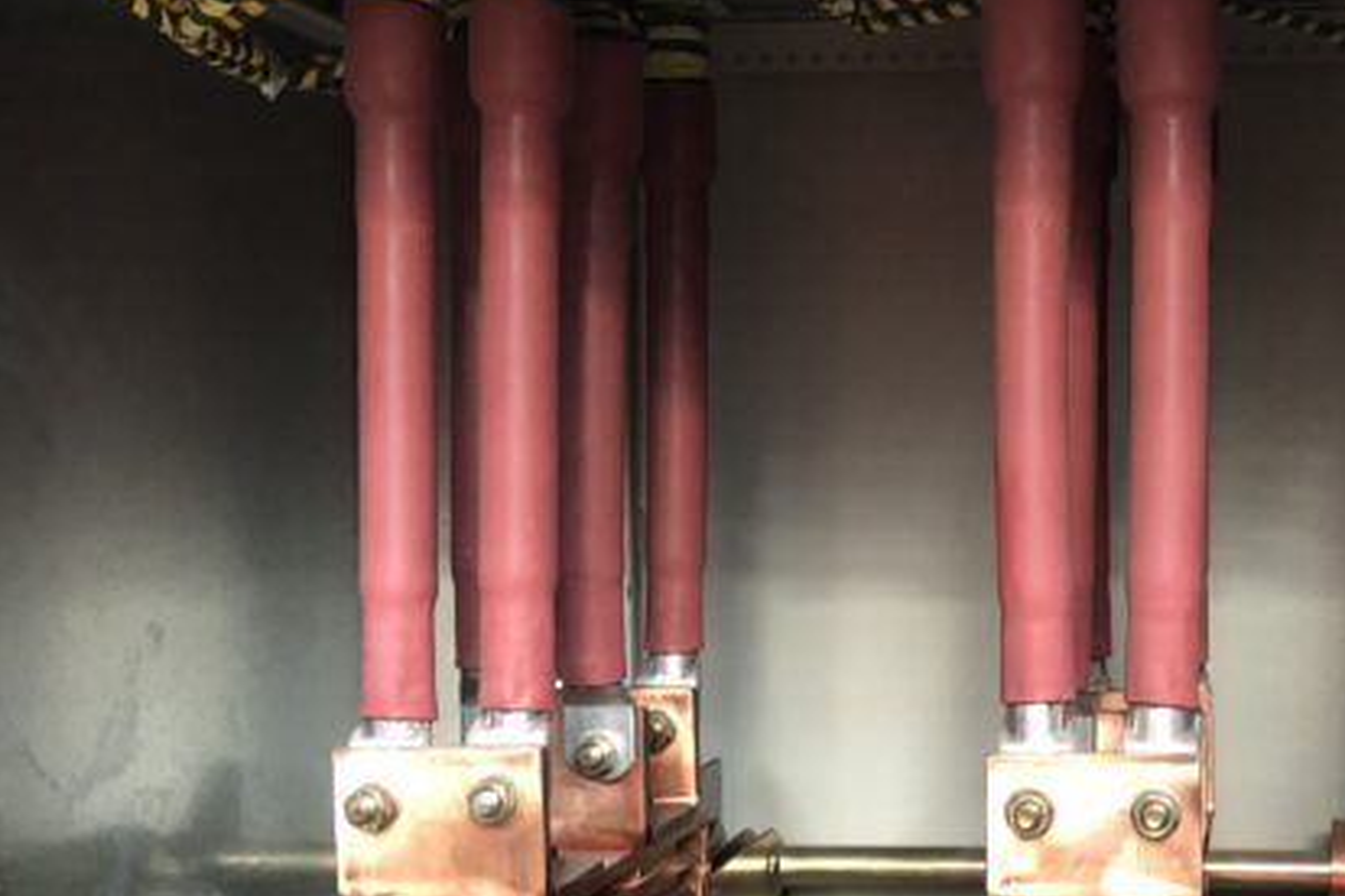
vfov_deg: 25.0
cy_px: 539
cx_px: 1085
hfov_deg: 35.6
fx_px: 2017
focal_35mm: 54
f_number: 1.8
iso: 100
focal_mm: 4
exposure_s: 1/17
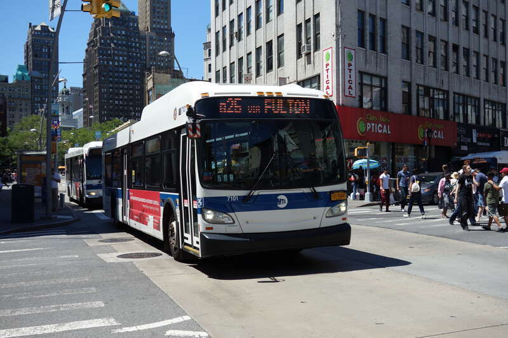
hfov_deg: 47.4
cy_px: 169
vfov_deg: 32.6
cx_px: 254
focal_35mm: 41
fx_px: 578
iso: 125
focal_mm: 15.28
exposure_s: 1/800
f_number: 4.5
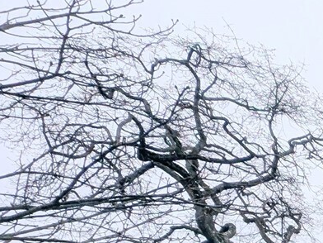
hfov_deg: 19.8
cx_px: 637
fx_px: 495
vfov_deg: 19.4
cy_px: 456
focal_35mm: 53
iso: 49
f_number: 2.2
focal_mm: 1.95
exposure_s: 1/786
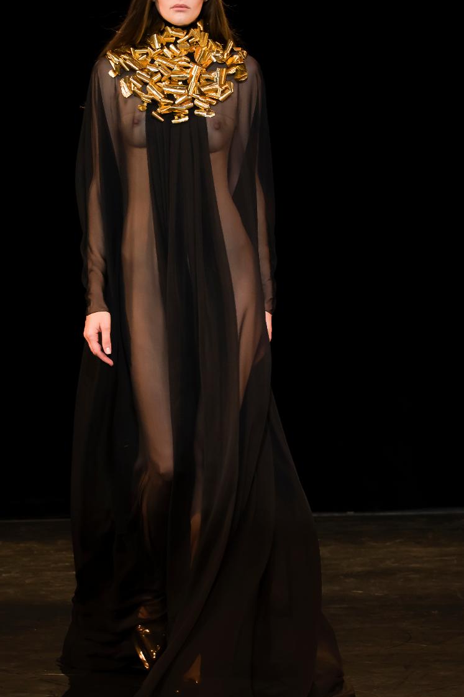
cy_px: 332
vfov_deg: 9.2
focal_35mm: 225
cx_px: 157
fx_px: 4345
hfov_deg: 6.1
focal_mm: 105
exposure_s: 1/320
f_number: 3.5
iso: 1600
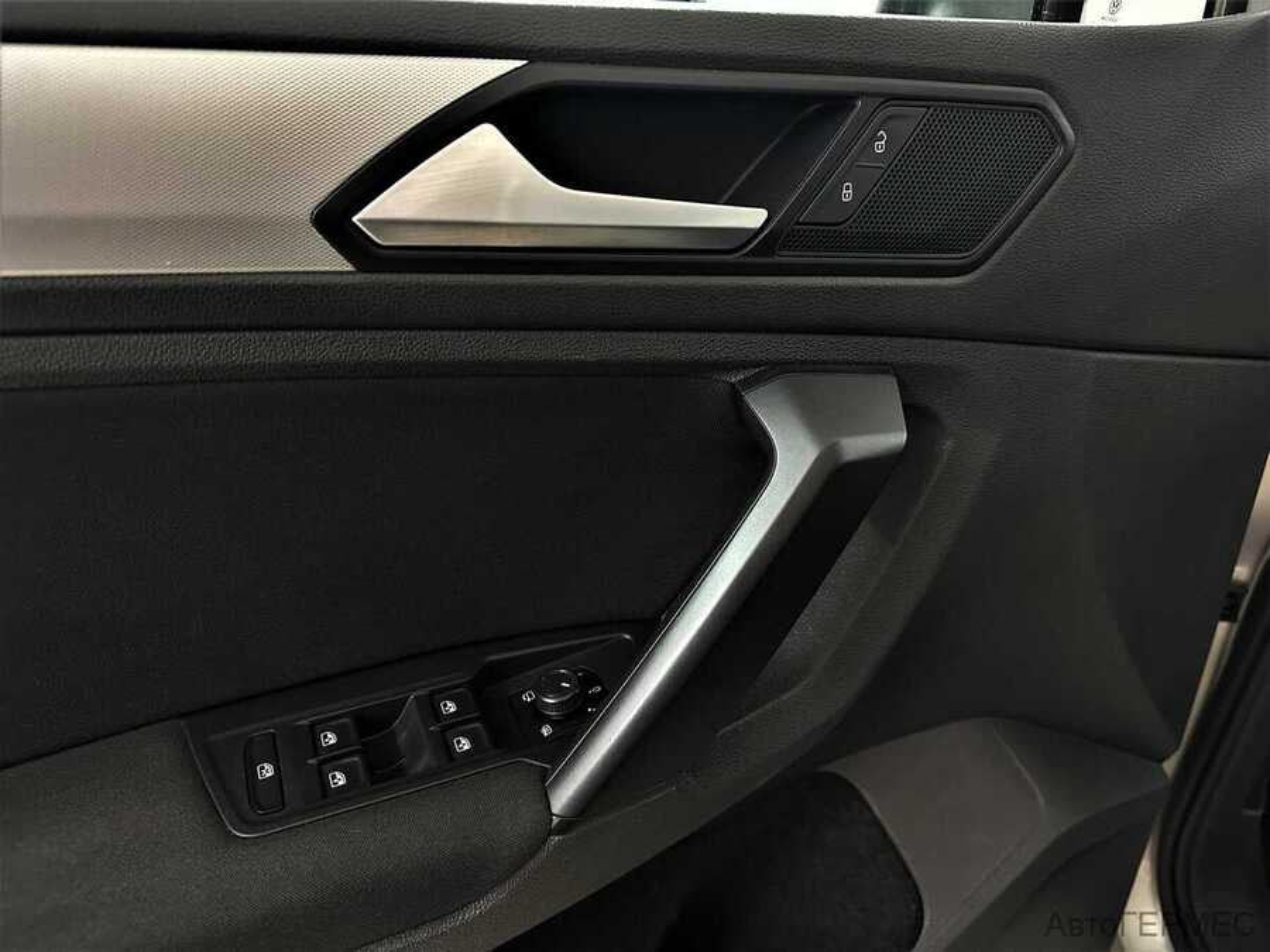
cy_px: 476
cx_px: 635
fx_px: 881
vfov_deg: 56.8
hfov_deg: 71.6
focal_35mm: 24
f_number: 1.78
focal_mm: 6.86
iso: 500
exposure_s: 1/50
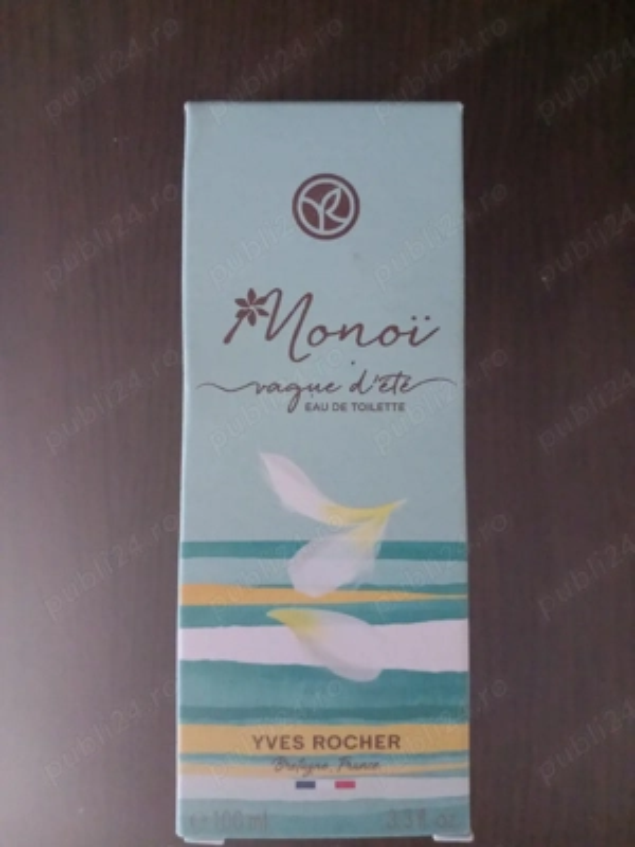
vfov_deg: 65.3
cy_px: 424
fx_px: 660
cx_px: 318
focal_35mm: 27
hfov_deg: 51.4
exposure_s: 1/14.3
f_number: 1.8
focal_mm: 4
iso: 1250
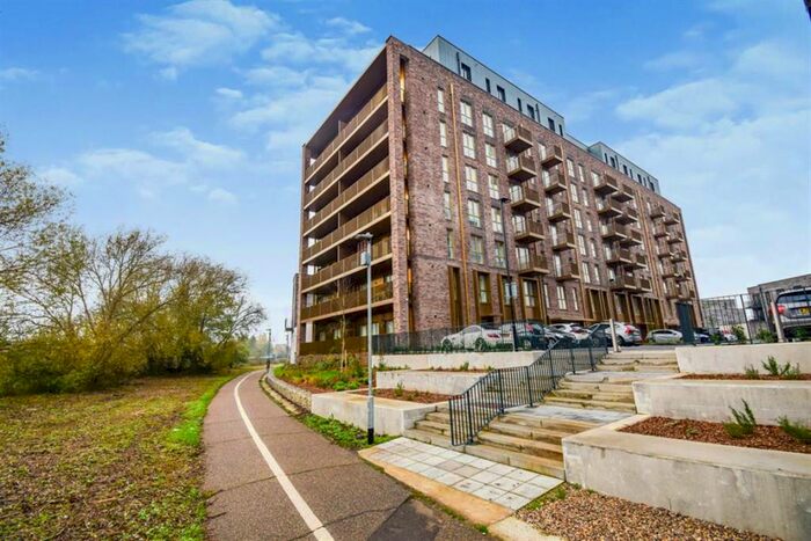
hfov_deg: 100.4
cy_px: 270
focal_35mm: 15
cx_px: 406
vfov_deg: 77.4
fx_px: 338
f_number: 9
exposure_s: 1/100
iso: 400
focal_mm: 10
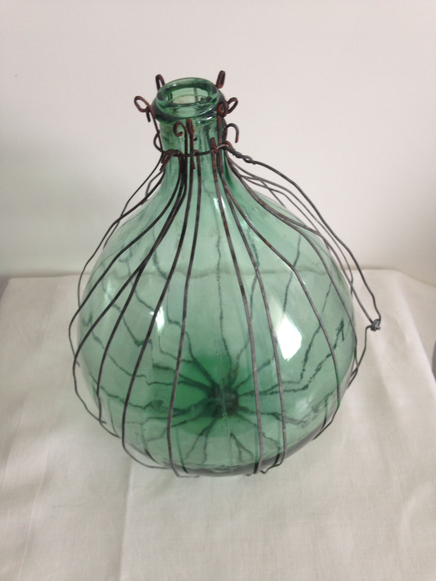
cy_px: 290
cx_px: 218
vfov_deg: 55.4
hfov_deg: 42.9
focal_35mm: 33
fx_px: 554
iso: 50
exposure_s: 1/20
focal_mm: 4.12
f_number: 2.4
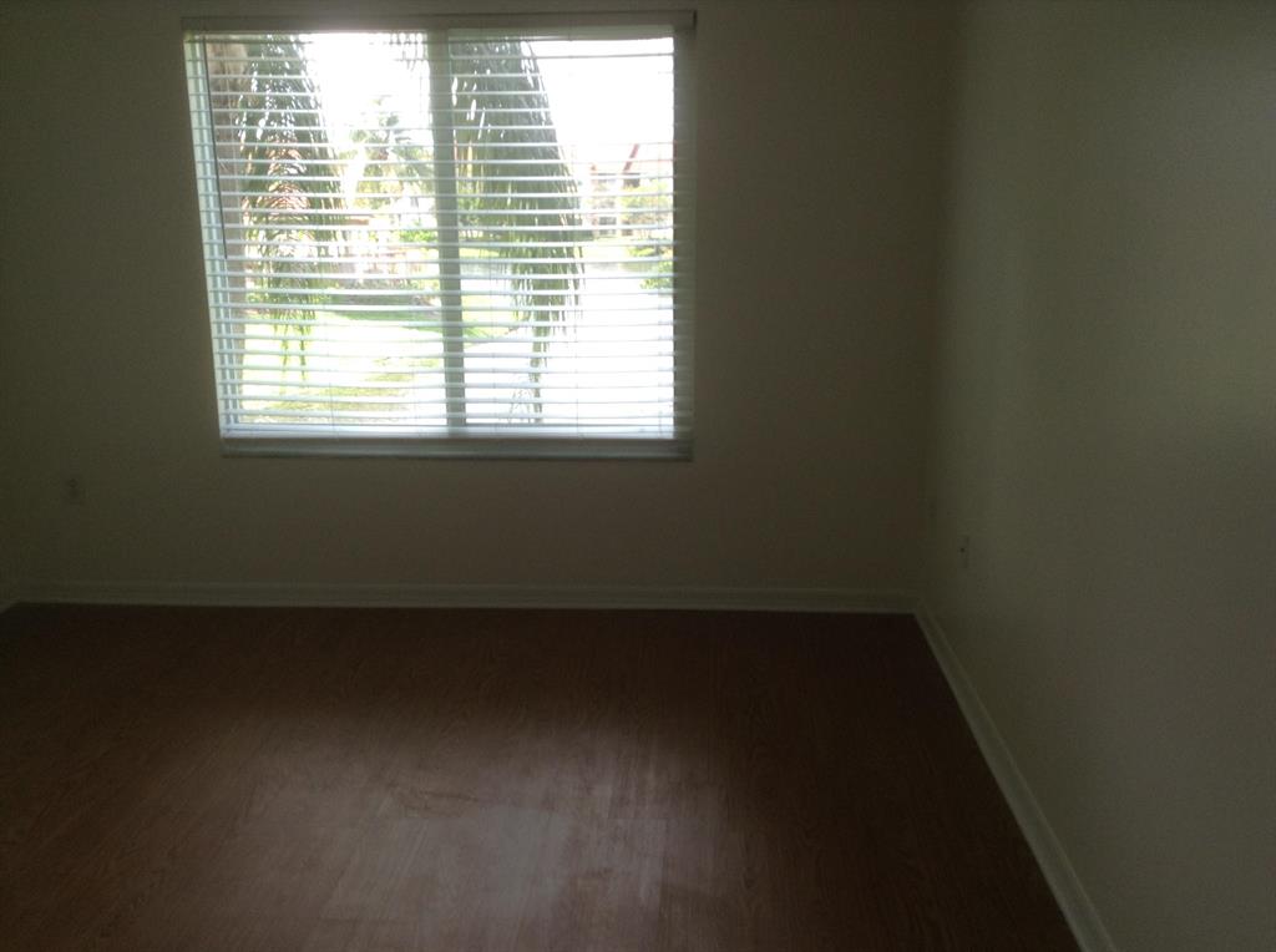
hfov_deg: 55.4
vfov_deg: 42.8
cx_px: 638
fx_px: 1214
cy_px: 476
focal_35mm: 33
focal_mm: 3.3
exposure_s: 1/60
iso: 25
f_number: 2.4
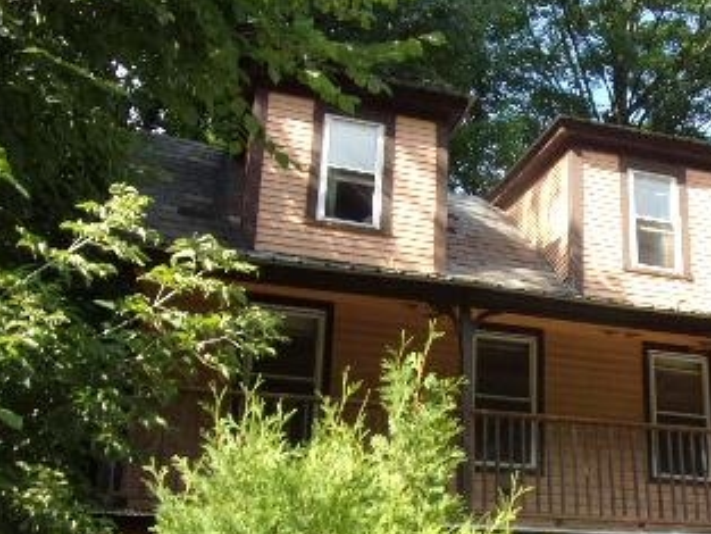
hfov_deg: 37.4
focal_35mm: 49
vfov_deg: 29.4
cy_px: 377
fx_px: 1007
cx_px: 579
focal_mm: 4.3
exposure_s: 1/250
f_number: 3.3
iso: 80
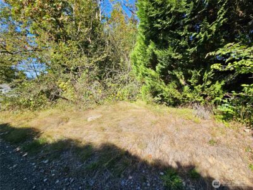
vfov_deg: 89.9
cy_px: 95
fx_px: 95
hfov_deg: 106.2
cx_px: 126
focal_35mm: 13
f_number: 2.2
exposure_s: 1/895
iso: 50
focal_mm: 2.2
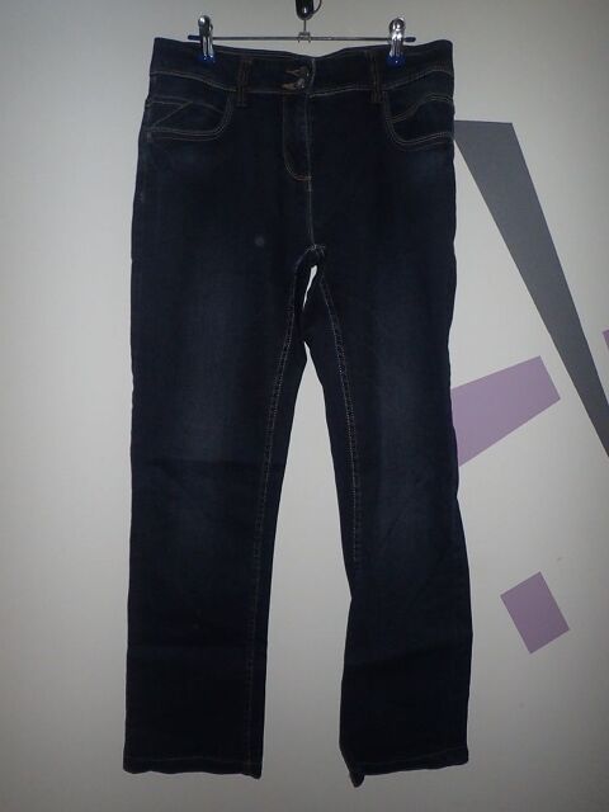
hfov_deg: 54.9
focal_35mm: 25
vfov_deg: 69.4
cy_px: 406
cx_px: 304
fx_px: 586
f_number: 5.6
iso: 400
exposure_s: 1/30
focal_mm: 4.5
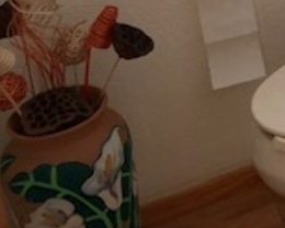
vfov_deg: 12.5
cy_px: -191
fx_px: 945
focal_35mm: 112
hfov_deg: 14.6
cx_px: 548
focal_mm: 3.99
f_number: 1.8
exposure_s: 1/20
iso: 40
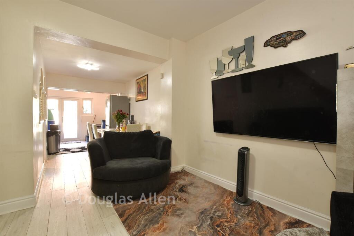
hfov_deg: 100.4
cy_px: 118
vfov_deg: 77.3
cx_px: 177
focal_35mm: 15
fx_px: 148
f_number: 8
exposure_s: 1.3
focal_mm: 10
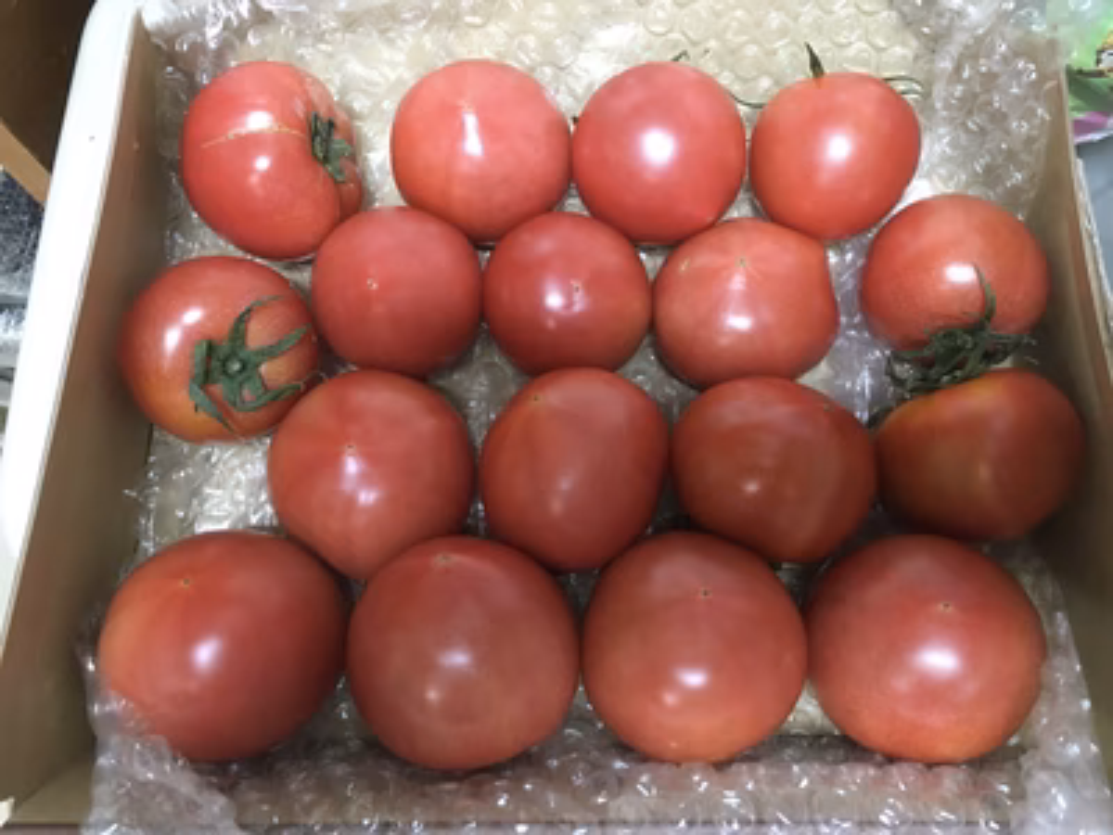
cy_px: 418
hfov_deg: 61.7
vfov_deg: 48.2
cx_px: 556
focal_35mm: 29
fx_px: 932
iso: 200
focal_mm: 4.15
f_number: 2.2
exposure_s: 1/24
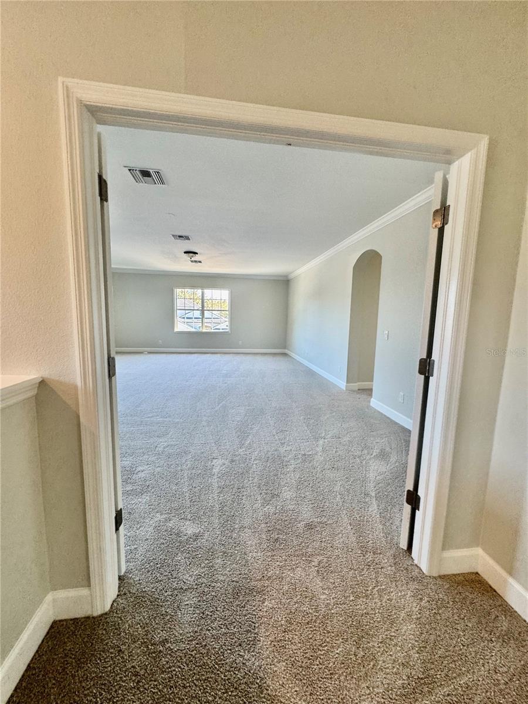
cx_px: 264
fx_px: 285
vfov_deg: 102.1
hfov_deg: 85.7
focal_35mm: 14
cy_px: 352
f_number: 2.2
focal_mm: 2.22
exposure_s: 1/120
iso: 160
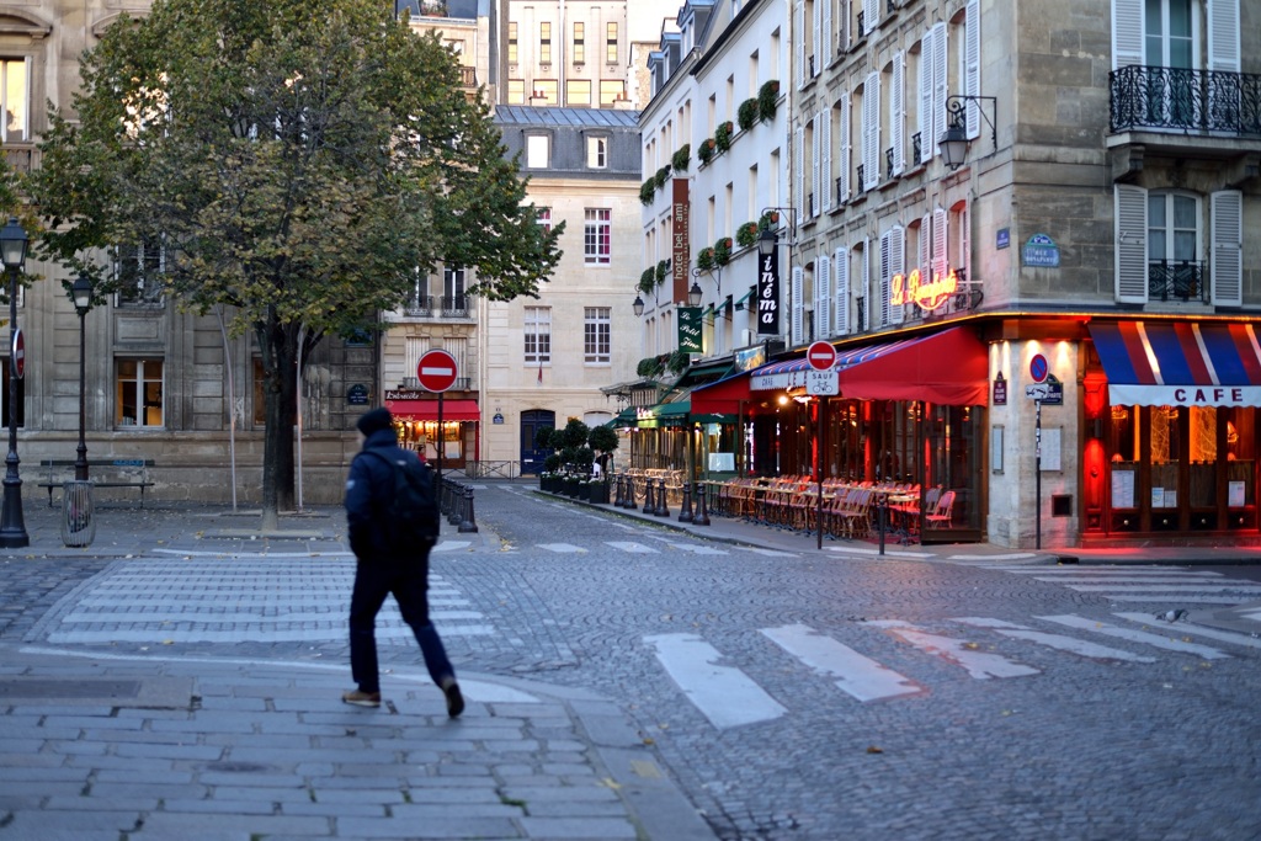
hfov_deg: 39.6
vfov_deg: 27.0
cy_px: 420
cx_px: 630
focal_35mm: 50
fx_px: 1752
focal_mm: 50
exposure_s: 1/60
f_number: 2
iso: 160
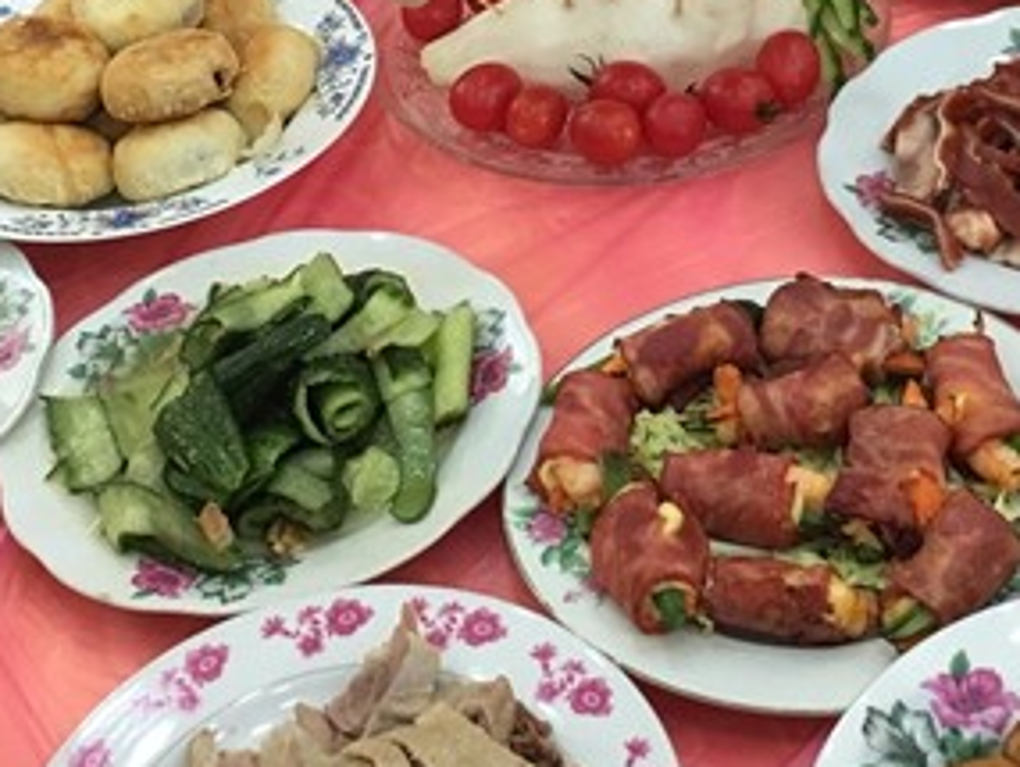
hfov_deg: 24.1
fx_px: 2389
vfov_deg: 18.0
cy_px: 107
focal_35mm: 81
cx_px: 571
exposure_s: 1/17
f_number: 2.2
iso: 64
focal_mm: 4.15
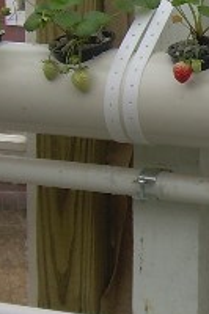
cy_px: 104
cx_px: 347
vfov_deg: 13.0
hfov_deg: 8.4
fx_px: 1378
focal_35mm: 158
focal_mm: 6.3
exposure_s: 1/229
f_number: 2.8
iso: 50
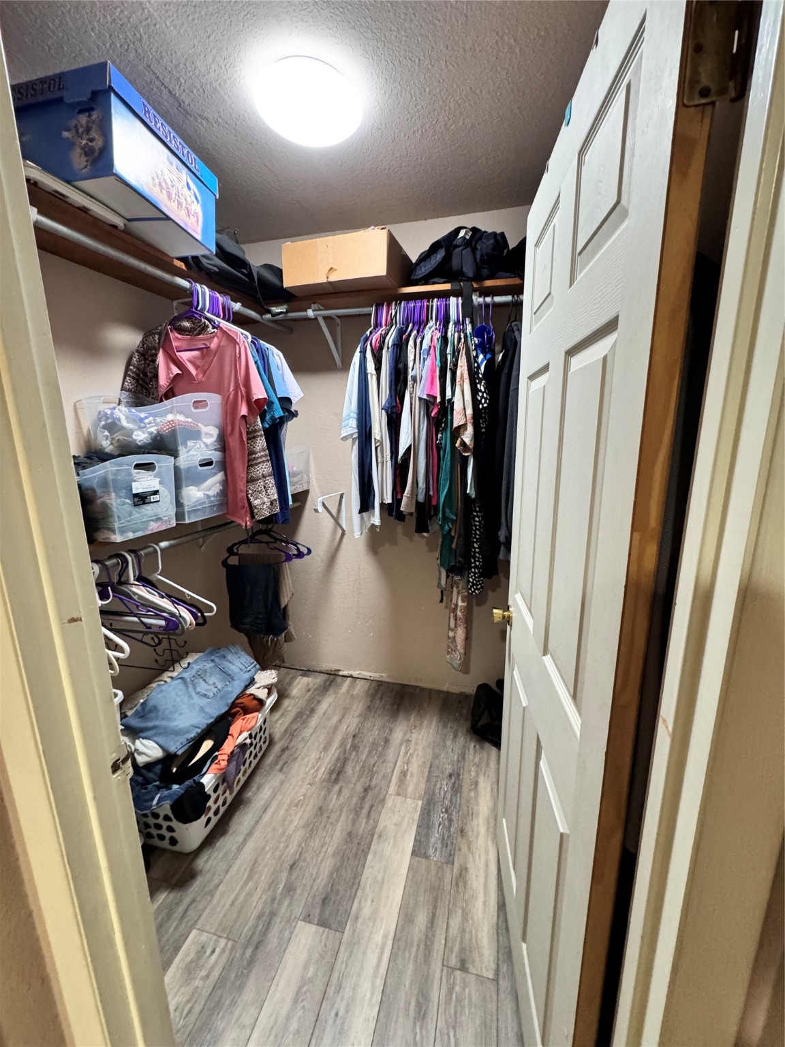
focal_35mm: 14
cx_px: 392
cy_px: 524
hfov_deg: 85.7
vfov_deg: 102.1
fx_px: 423
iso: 640
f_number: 2.2
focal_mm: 2.22
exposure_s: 1/60
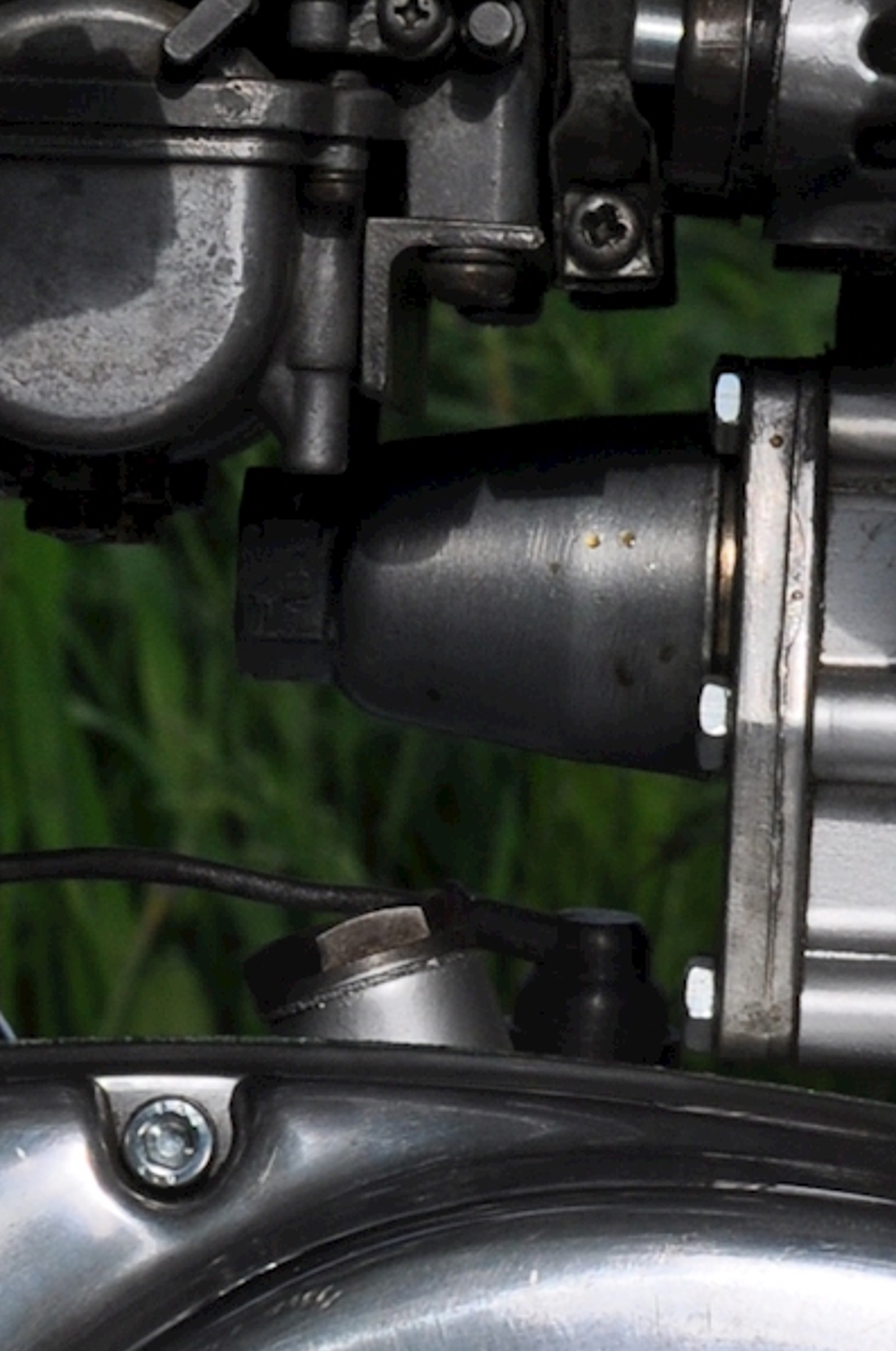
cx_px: 1512
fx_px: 17933
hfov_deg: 2.9
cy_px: 697
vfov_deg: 4.3
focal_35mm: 479
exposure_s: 1/500
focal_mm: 66
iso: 200
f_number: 11
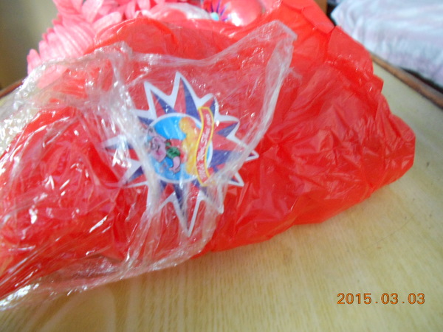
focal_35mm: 26
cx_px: 222
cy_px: 166
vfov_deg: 53.1
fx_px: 333
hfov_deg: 67.3
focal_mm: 4.6
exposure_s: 1/10
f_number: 3.2
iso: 400
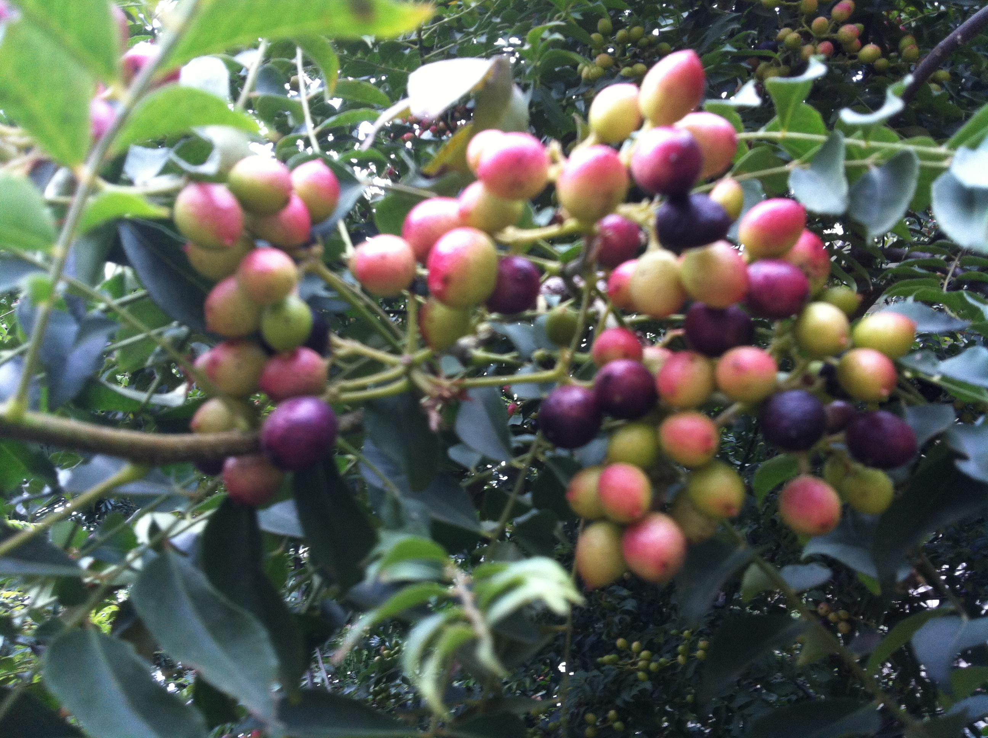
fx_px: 997
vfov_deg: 40.6
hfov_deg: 52.7
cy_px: 369
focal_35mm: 35
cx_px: 494
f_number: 2.8
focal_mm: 3.85
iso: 100
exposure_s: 1/15
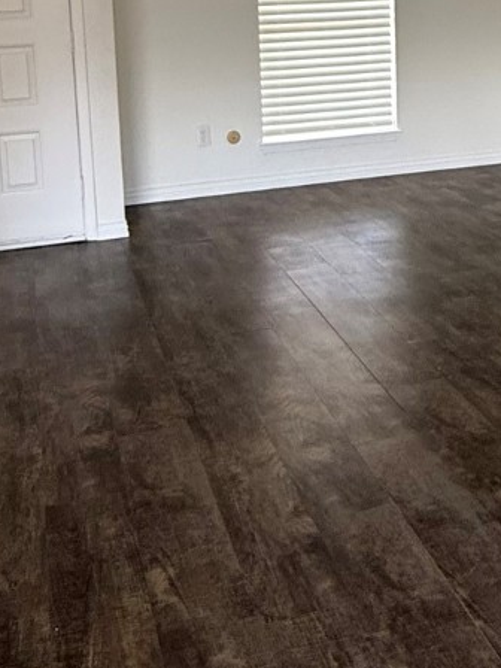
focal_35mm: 48
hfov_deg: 30.2
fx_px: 926
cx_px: 301
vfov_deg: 37.4
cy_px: 82
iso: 200
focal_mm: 2.22
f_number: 2.2
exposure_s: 1/120
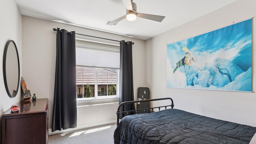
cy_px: 84
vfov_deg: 58.0
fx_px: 129
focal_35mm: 19
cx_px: 128
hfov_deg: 89.6
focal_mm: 18
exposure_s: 1/20
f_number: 9
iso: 400
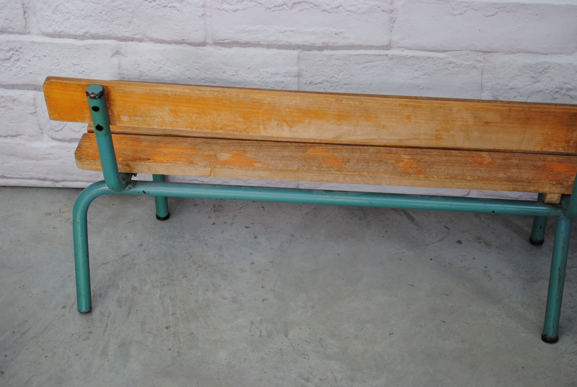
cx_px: 288
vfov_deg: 20.7
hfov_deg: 30.5
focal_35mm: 66
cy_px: 194
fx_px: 1060
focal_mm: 44
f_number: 5.3
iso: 200
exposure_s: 1/100
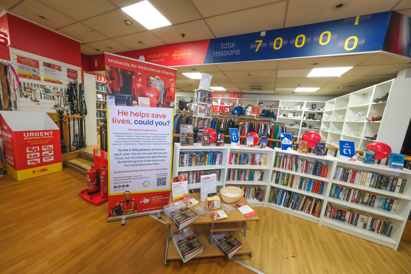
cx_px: 206
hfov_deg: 112.6
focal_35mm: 12
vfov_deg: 90.0
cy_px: 137
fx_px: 137
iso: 2000
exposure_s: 1/70
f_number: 6.4
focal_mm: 8
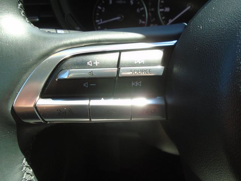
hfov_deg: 67.3
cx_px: 120
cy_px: 90
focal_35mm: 26
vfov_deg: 53.1
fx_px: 181
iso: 100
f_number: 3.2
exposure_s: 1/125
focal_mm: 4.6
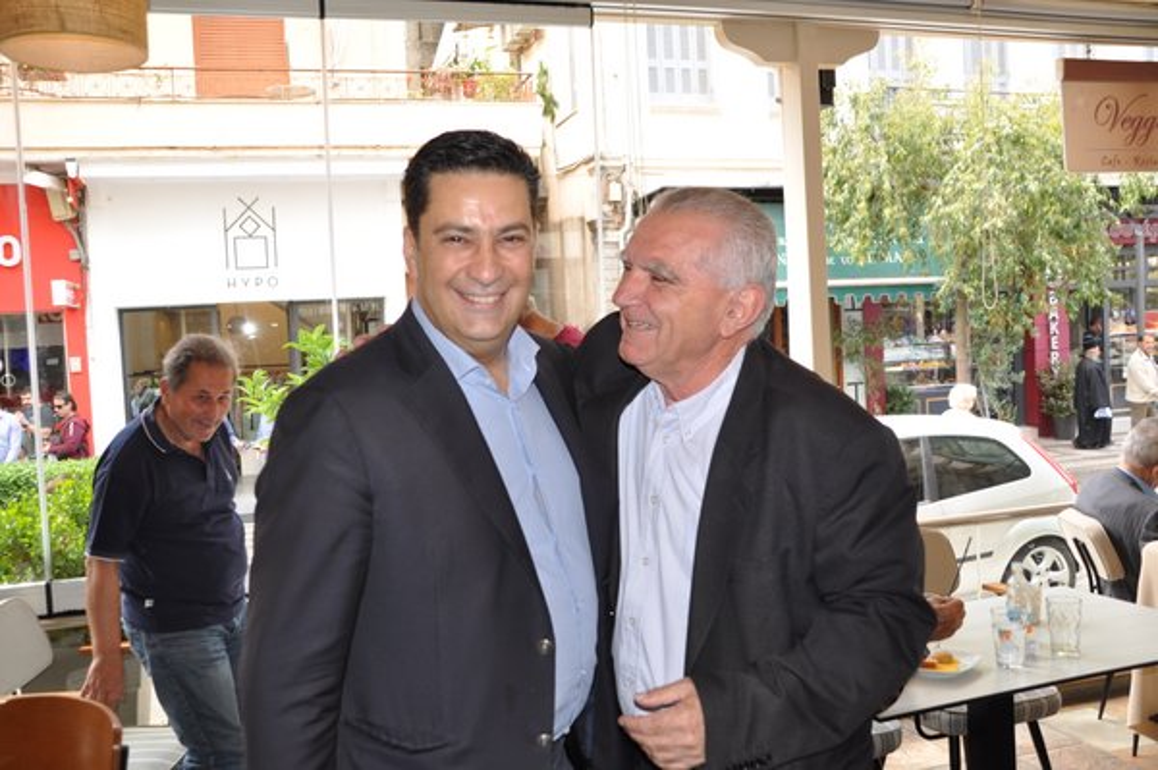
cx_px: 579
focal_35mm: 33
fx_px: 1061
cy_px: 385
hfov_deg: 57.3
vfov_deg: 39.9
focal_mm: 22
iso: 400
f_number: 3.8
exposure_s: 1/160
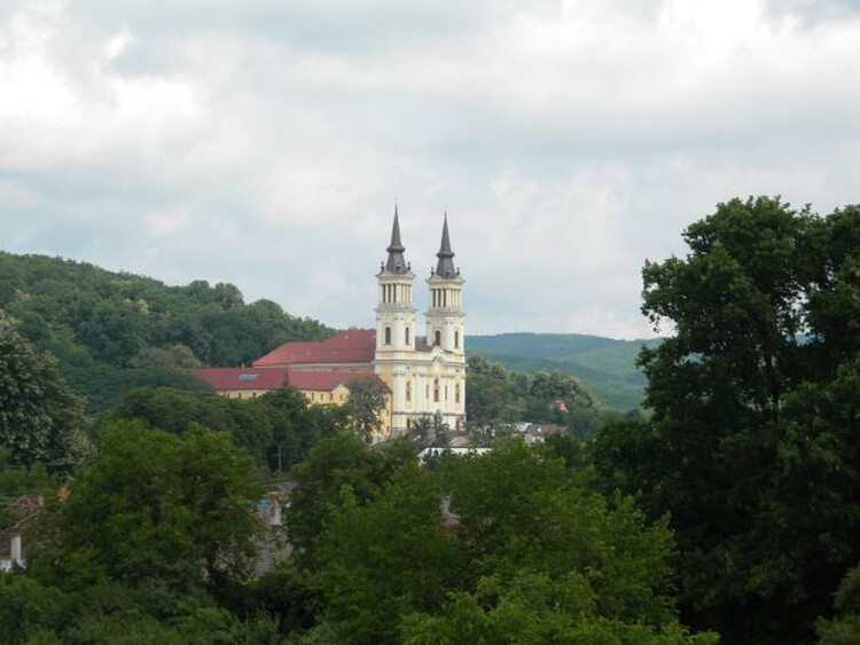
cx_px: 430
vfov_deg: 14.1
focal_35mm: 105
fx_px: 2609
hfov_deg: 18.7
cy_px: 322
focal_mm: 19
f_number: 4.7
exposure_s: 1/657
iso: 110
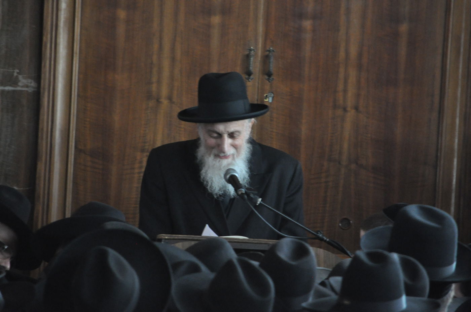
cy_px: 156
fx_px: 5095
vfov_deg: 3.5
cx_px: 236
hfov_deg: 5.3
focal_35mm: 390
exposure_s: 1/30
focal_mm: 260
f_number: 5.6
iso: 2500
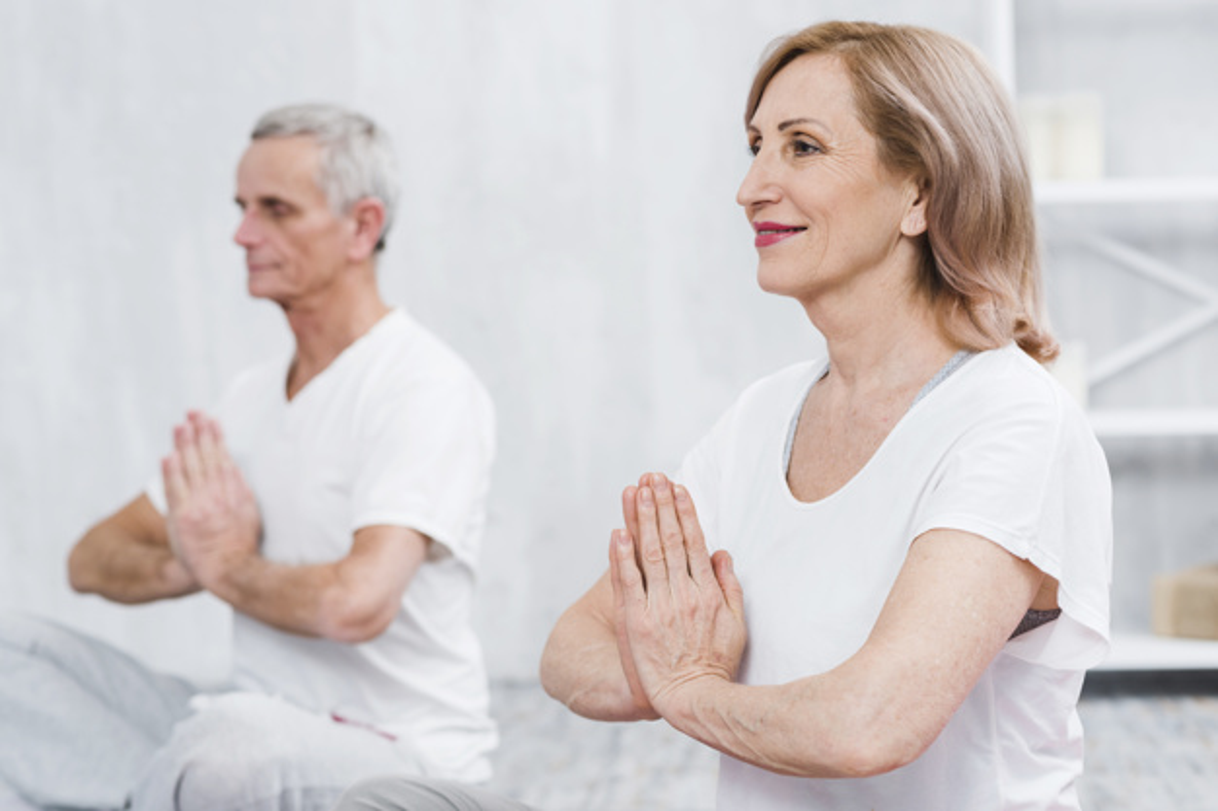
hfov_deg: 23.9
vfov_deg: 16.1
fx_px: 2875
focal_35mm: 85
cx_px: 609
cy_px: 406
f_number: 4.5
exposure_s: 1/100
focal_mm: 85
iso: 250
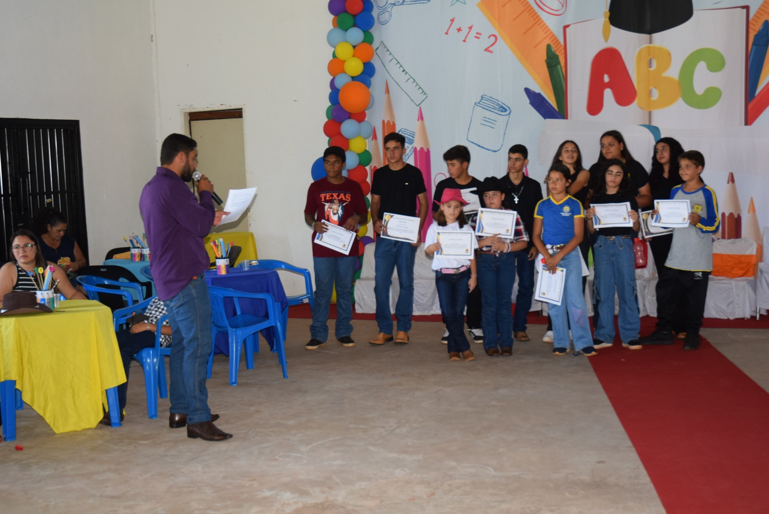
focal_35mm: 51
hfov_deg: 38.9
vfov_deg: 26.5
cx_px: 384
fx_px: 1090
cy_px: 257
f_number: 4.5
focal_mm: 34
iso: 800
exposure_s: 1/80
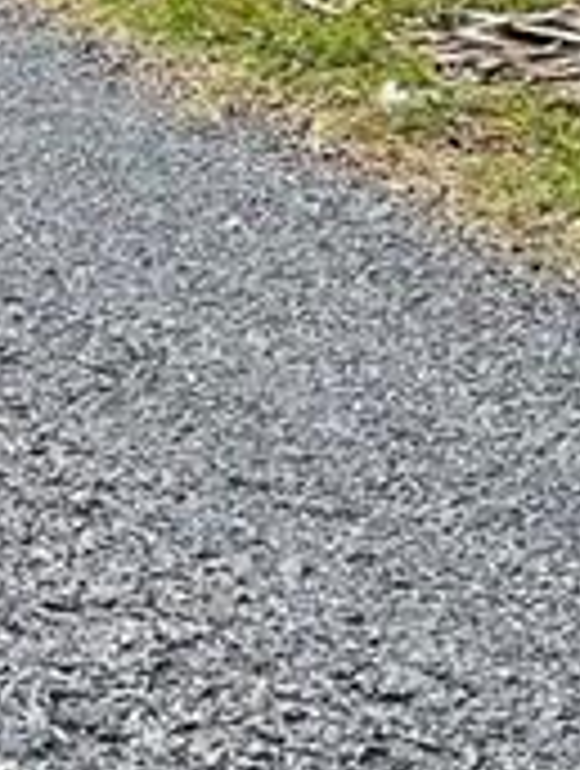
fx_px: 3895
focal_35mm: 175
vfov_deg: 10.9
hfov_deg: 7.5
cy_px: -387
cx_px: -1115
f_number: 1.6
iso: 32
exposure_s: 1/855
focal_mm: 5.1
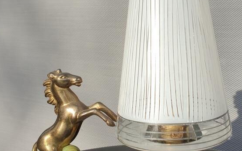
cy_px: 56
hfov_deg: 39.4
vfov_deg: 25.3
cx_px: 143
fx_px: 336
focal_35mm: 51
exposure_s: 1/551
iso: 50
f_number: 2.4
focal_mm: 4.3
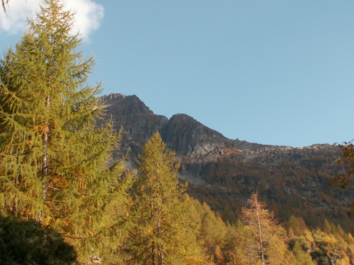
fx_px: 481
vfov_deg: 30.9
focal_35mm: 47
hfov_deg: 40.4
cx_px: 184
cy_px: 128
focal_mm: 5.86
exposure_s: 1/320
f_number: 3.5
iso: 50
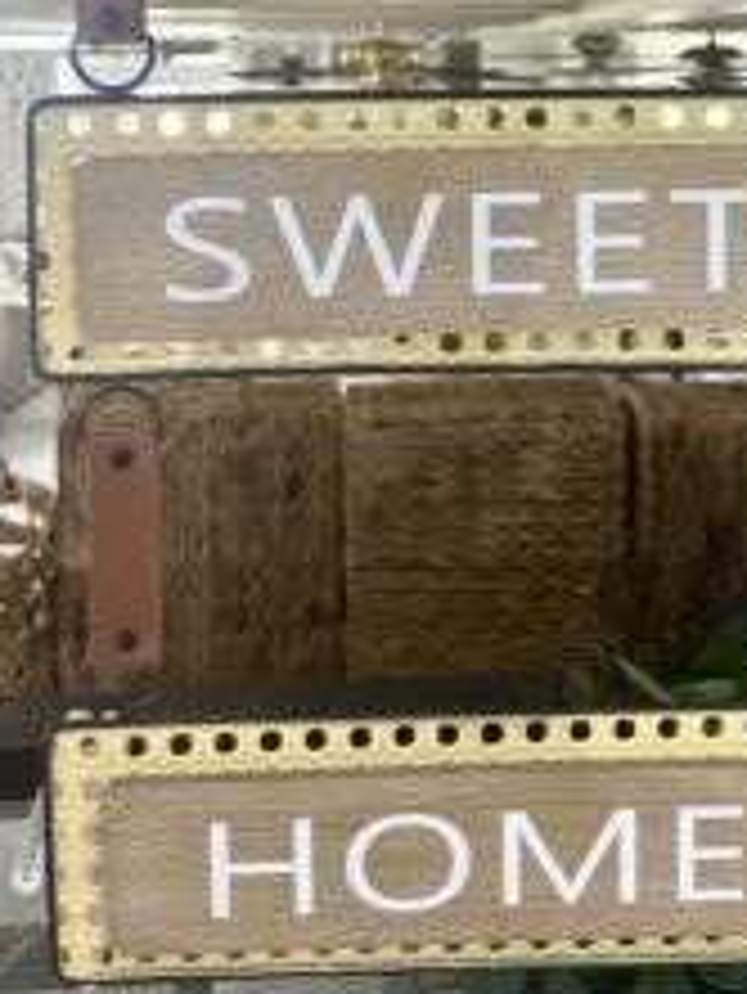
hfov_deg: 30.7
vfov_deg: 38.1
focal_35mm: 47
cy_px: 130
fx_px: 1351
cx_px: 482
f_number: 1.5
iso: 200
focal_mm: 5.7
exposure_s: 1/50
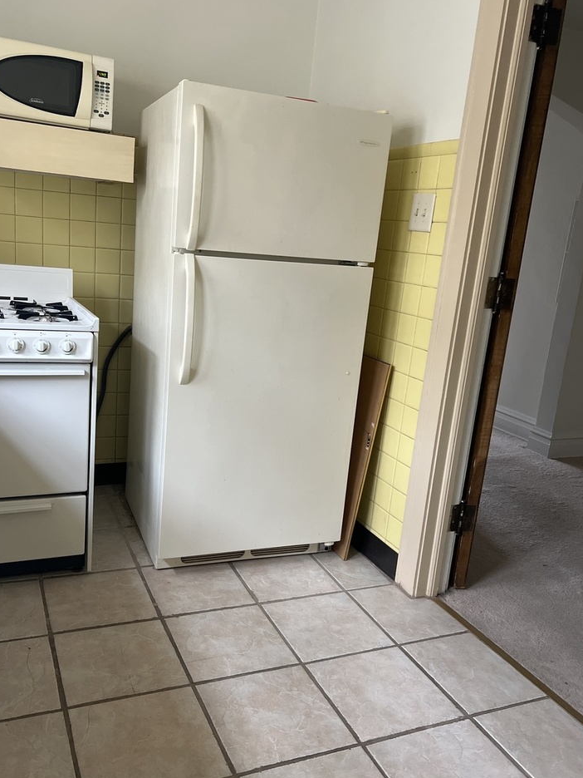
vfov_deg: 60.0
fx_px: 674
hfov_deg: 46.8
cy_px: 392
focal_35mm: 30
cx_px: 275
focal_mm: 5.7
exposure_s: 1/60
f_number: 1.5
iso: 250
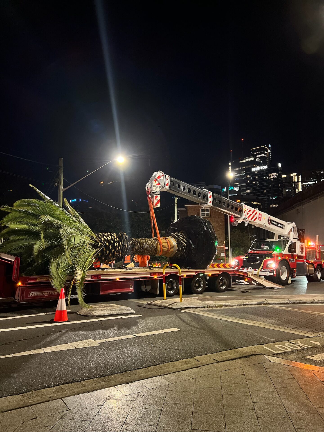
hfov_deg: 53.1
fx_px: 324
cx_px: 162
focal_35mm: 26
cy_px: 216
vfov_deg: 67.3
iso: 640
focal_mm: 5.7
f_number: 1.5
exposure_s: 1/33
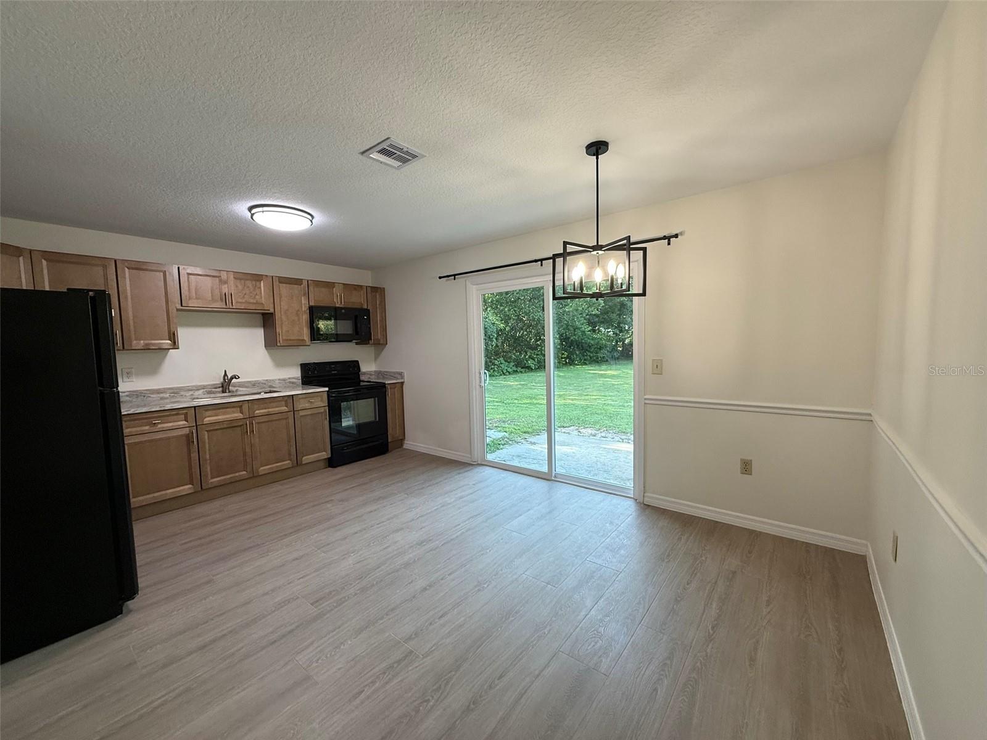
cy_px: 370
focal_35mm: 14
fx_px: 399
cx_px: 494
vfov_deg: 85.7
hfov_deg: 102.1
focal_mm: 2.22
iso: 160
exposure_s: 1/120
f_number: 2.2
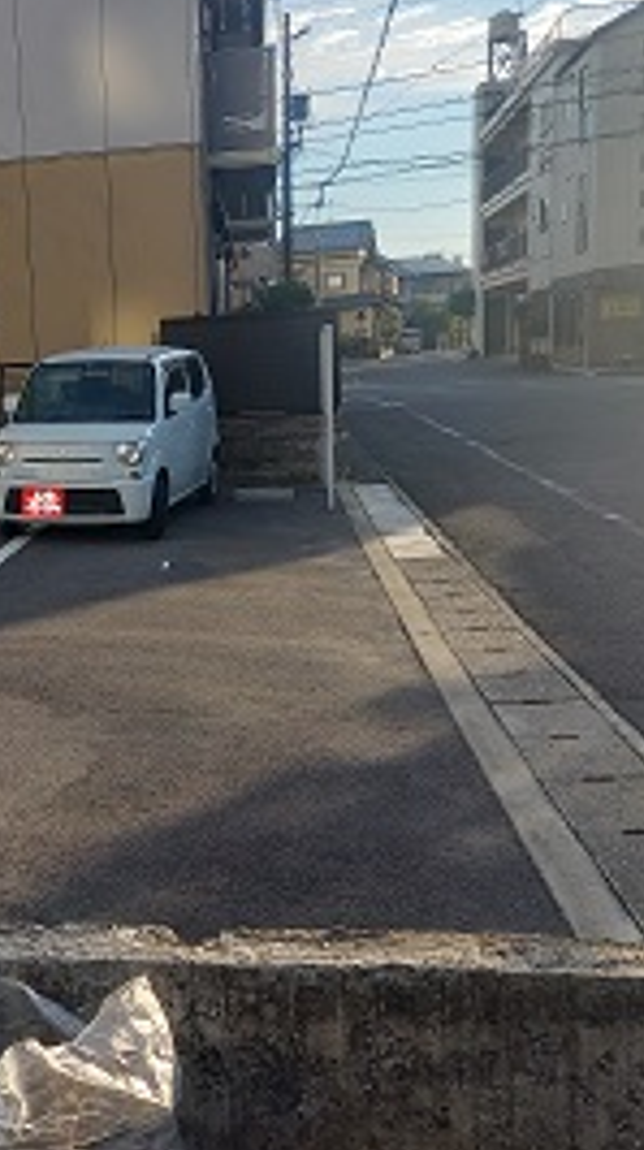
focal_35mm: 41
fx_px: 1249
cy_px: 579
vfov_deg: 49.4
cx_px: 9
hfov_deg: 27.4
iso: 50
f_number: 1.8
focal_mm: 4.65
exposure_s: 1/300
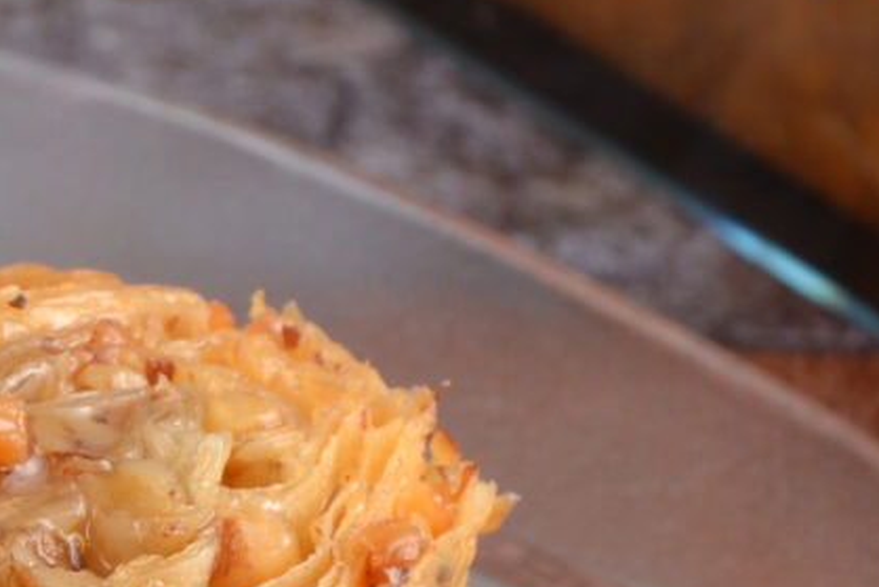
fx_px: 11772
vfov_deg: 2.9
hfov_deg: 4.3
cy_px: 543
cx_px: -240
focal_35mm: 482
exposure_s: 3
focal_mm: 70
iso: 100
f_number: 11
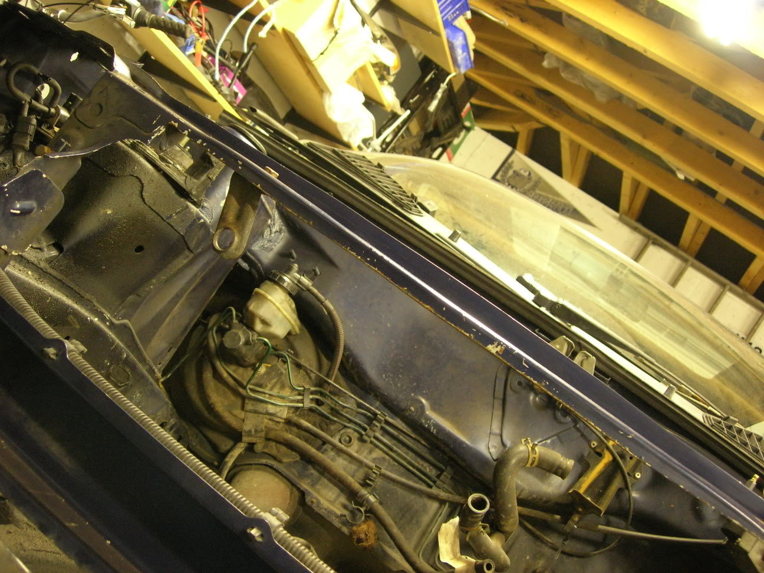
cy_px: 286
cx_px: 382
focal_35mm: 38
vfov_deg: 37.7
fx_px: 839
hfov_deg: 49.0
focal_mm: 7.8
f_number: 2.8
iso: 200
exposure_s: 1/2.7
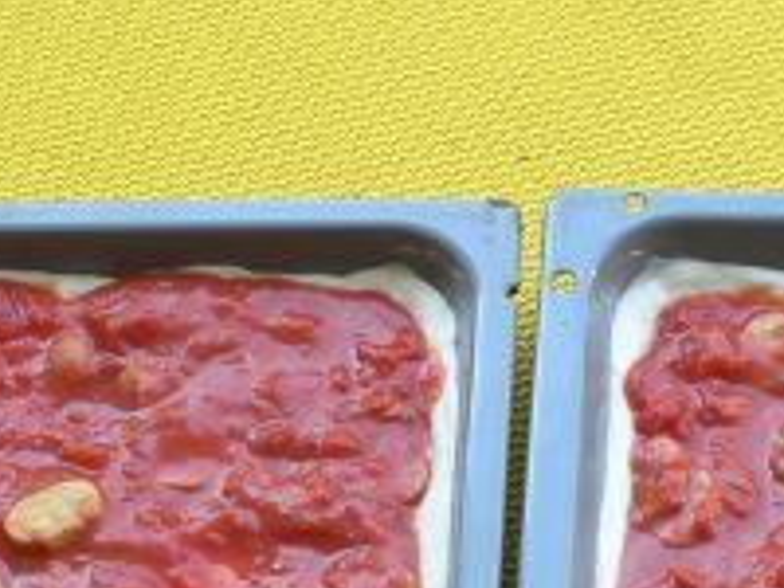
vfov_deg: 12.2
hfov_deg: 17.1
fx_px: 2605
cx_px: 502
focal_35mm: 115
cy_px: 909
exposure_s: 1/60
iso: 80
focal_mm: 6
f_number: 2.8
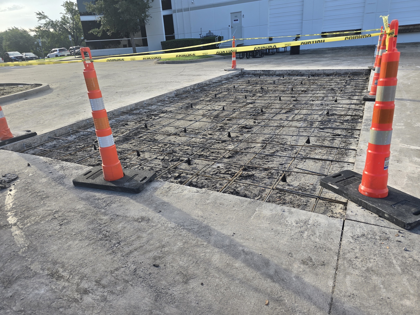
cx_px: 210
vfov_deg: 58.9
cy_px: 158
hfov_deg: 73.9
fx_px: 279
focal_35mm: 23
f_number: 1.7
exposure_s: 1/180
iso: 12
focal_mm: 6.3
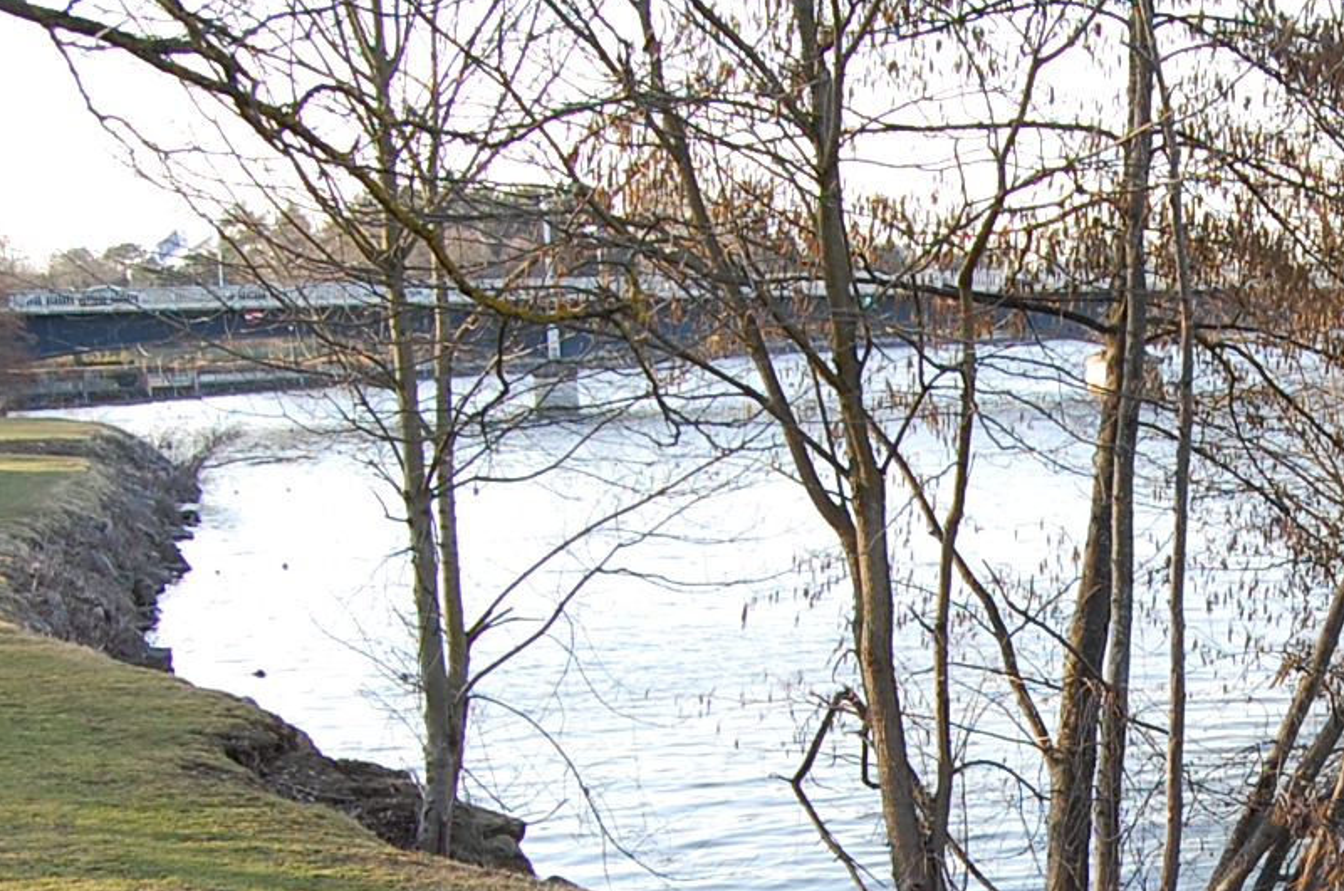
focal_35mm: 76
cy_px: 980
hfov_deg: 25.3
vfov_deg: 17.3
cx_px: 1369
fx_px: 2832
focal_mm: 18
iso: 200
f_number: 5.6
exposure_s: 1/125
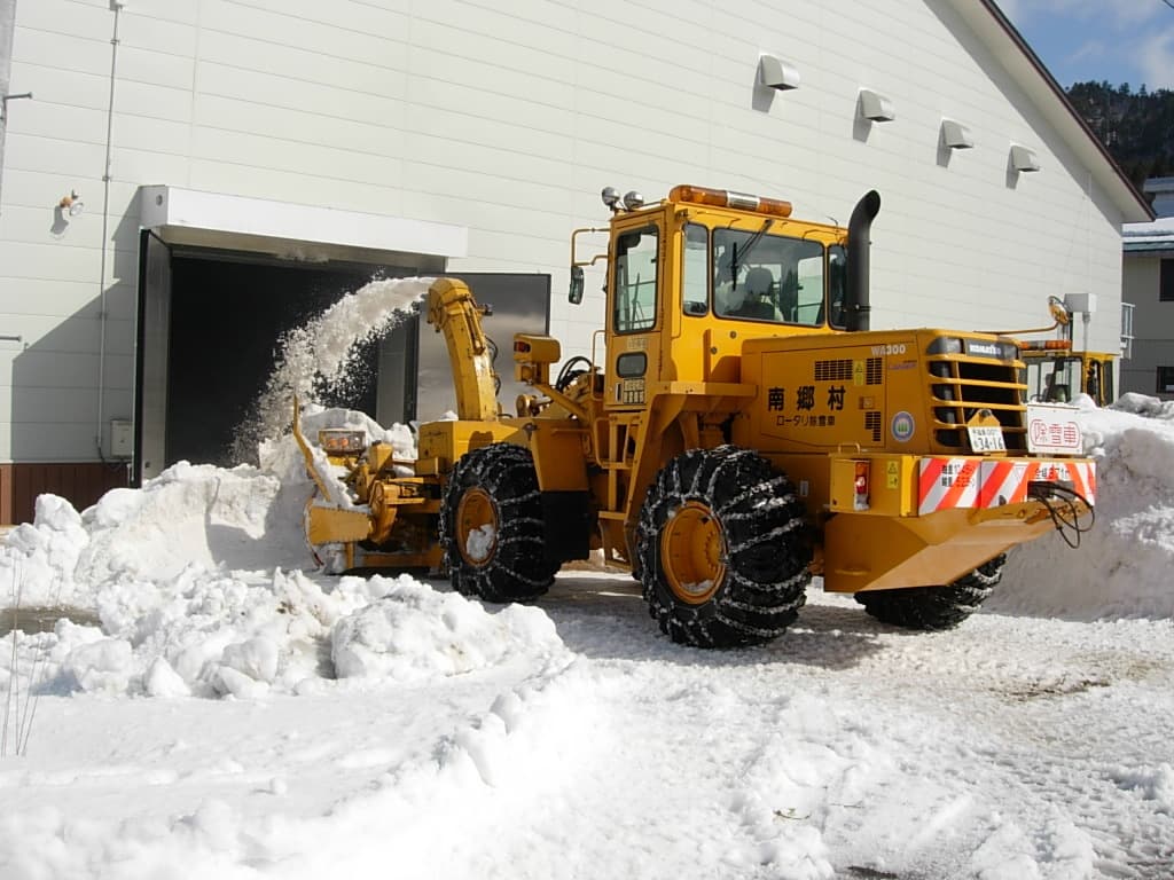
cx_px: 587
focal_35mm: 38
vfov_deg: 37.7
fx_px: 1289
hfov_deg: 49.0
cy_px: 440
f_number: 4.8
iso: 64
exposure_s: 1/1117
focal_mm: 7.8
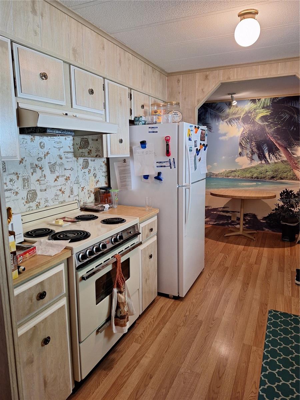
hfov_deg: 58.9
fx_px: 266
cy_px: 200
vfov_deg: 73.9
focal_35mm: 23
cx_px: 150
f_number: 1.8
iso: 125
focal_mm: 5.54
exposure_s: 1/40
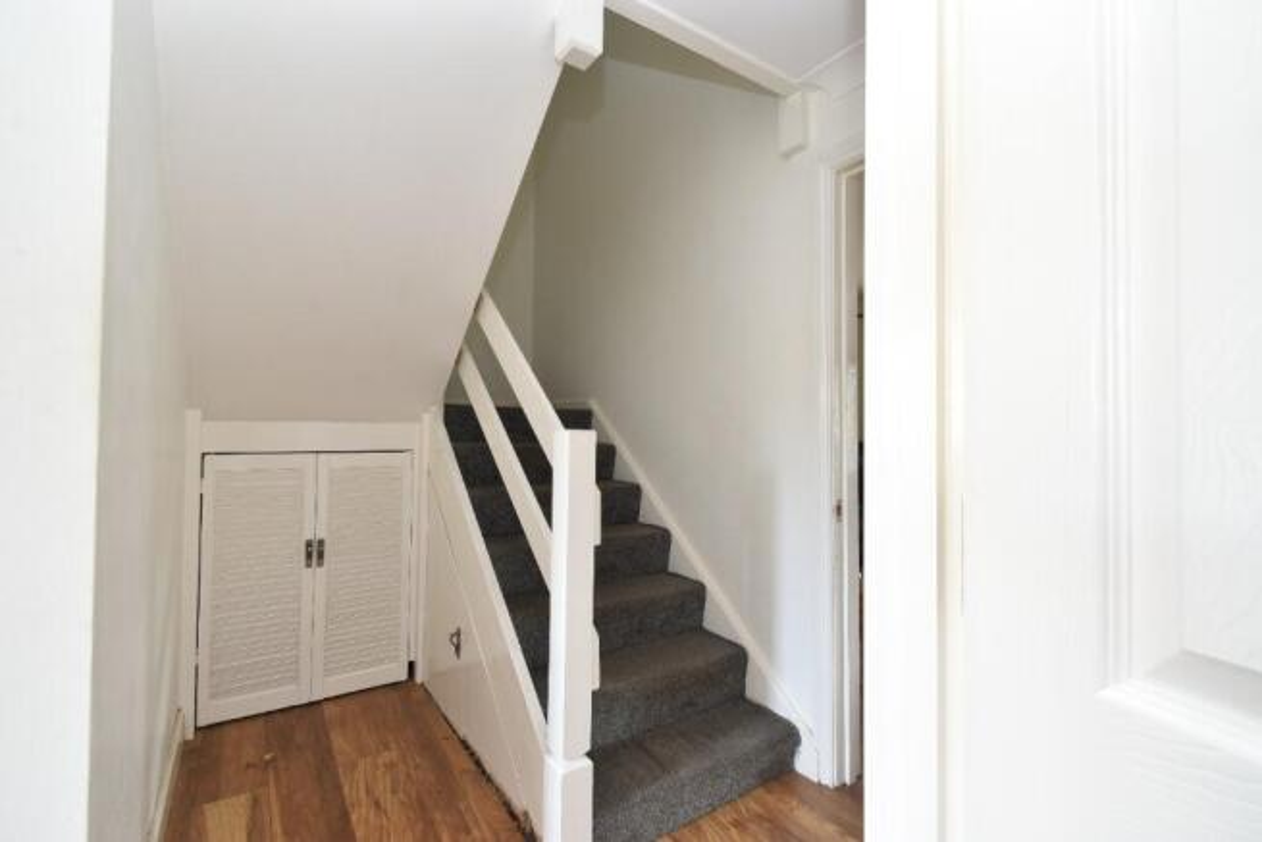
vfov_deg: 77.4
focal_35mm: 15
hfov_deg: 100.4
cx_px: 631
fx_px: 526
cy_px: 421
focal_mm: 10
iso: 200
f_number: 7.1
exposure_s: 1
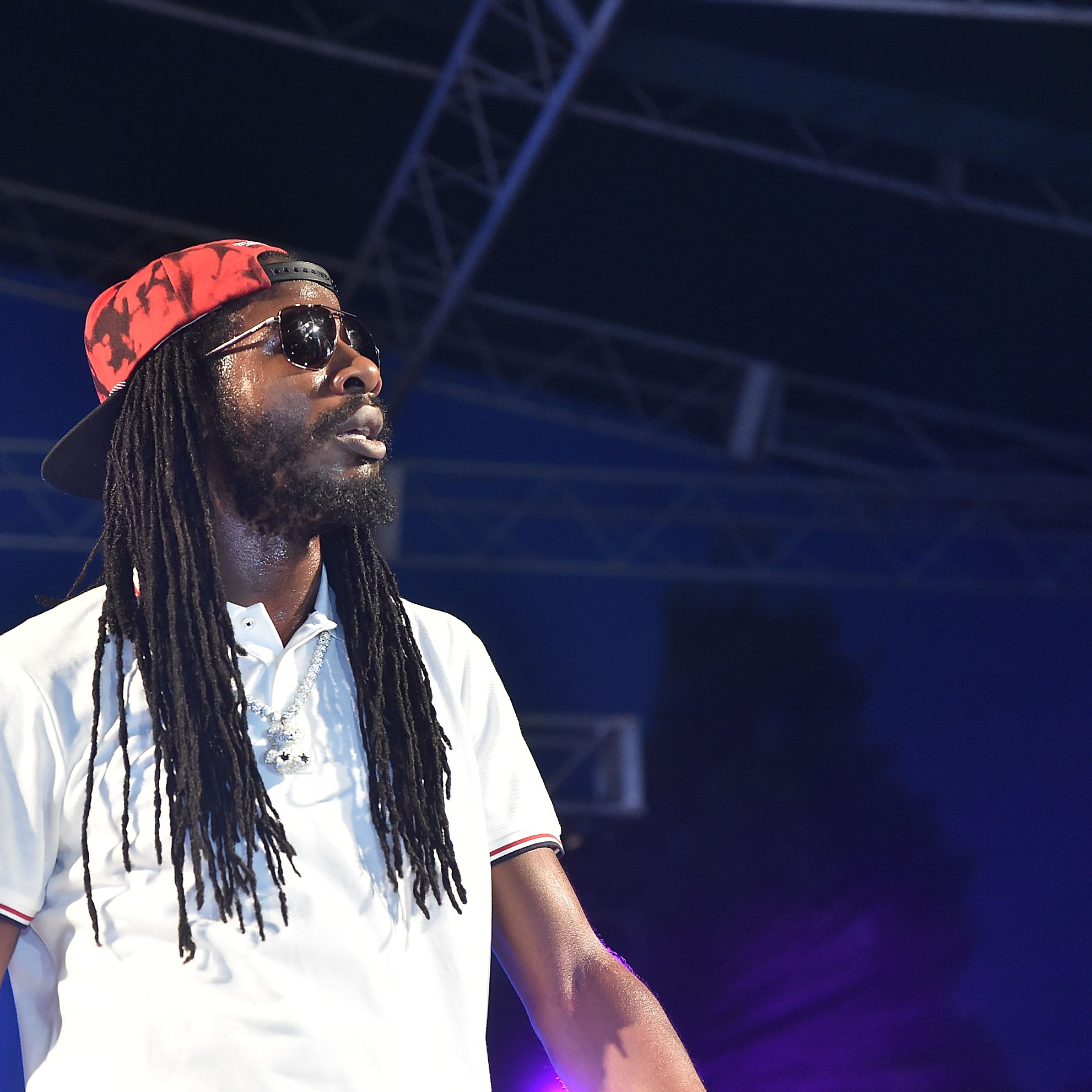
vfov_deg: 19.3
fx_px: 3212
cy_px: 547
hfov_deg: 19.2
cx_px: 298
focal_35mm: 90
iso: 3200
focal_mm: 70
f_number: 3.5
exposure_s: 1/200
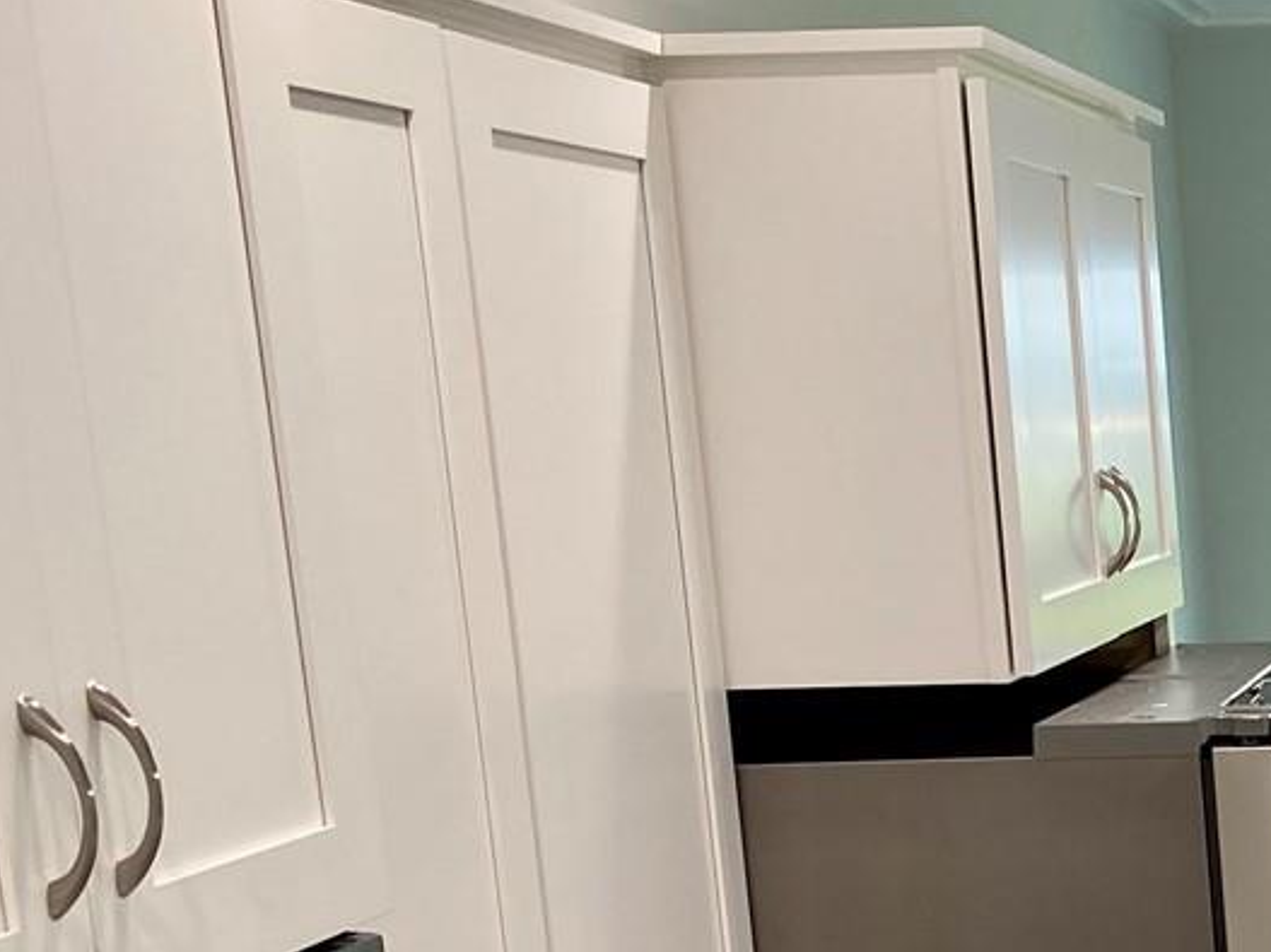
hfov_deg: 21.5
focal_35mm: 79
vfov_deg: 18.1
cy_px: 1012
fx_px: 2900
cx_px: 1804
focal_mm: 4.25
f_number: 1.8
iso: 100
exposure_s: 1/120
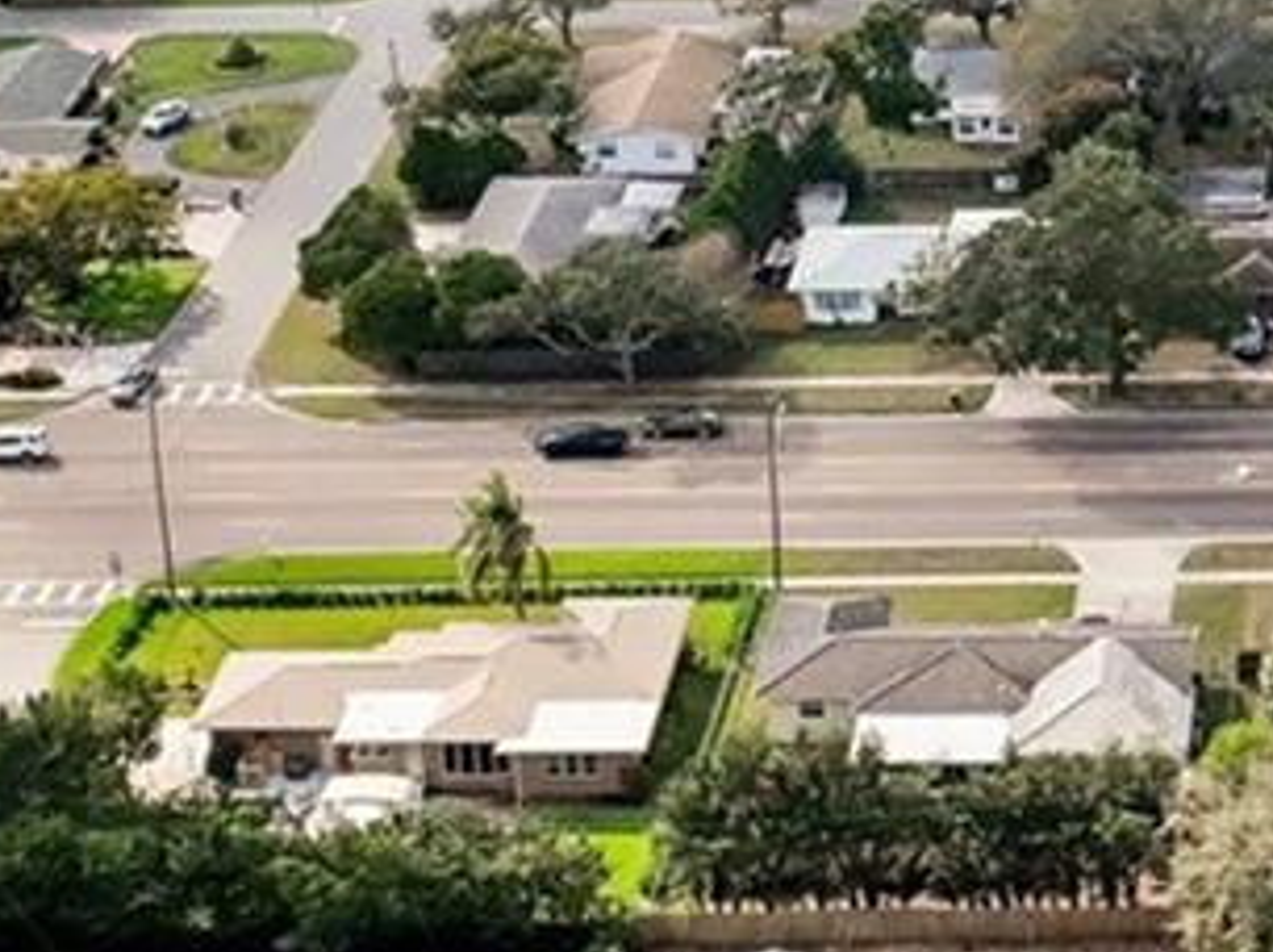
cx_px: 1490
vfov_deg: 11.7
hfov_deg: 15.2
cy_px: 213
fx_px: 4628
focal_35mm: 126
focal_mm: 12.3
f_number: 2.8
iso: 400
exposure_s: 1/4000
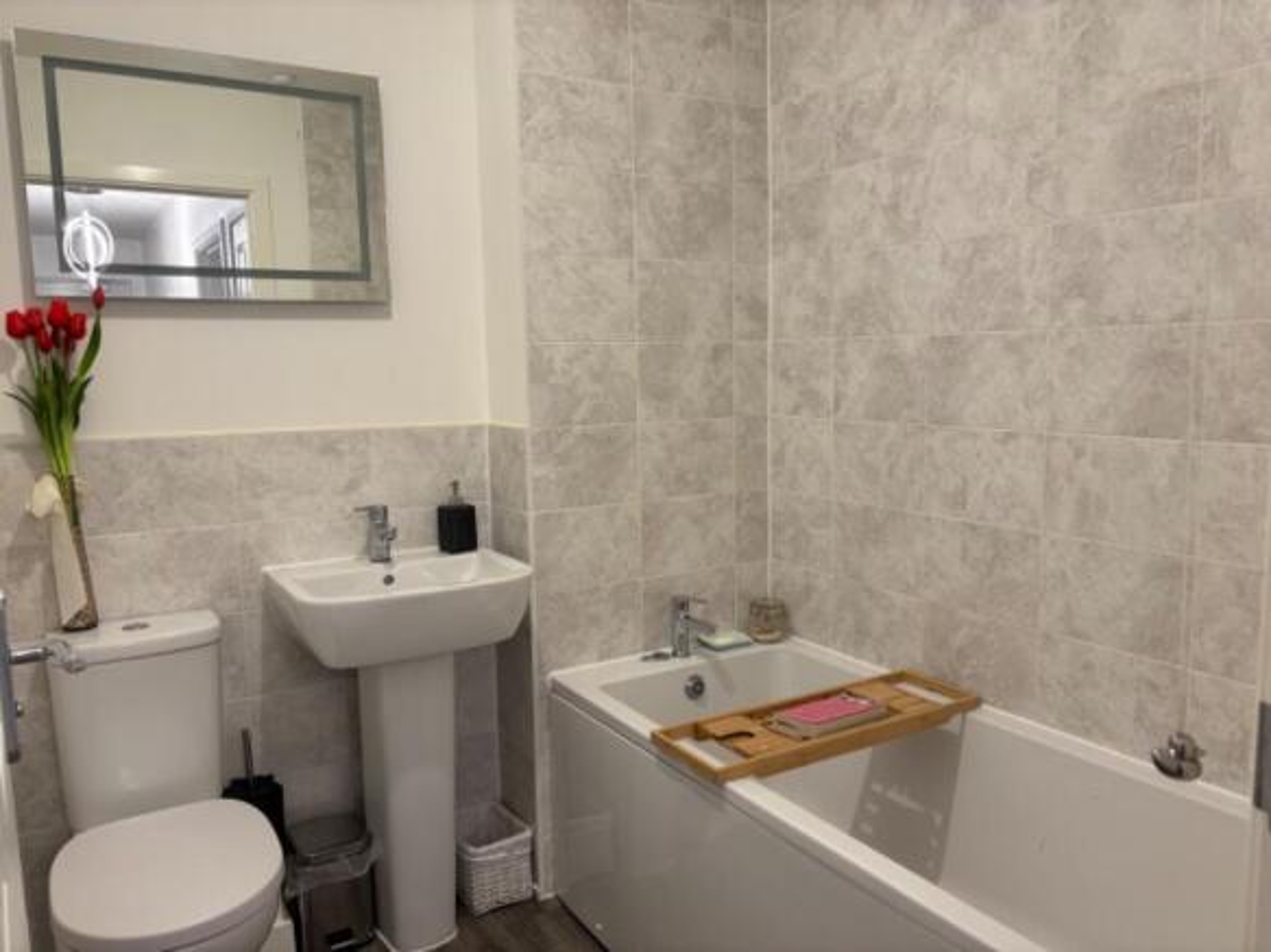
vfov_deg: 53.0
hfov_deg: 67.3
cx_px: 636
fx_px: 954
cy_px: 476
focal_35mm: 26
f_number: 1.6
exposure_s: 1/50
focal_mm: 5.96
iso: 80
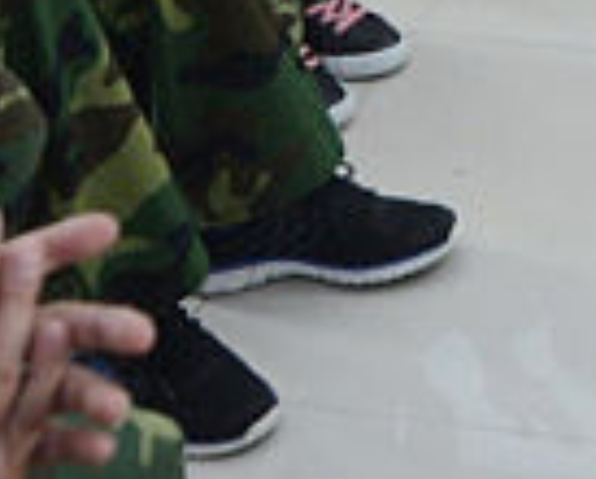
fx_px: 2614
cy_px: -407
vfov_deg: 9.9
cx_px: 1114
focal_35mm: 148
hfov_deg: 11.9
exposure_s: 1/250
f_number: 2.8
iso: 1600
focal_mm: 18
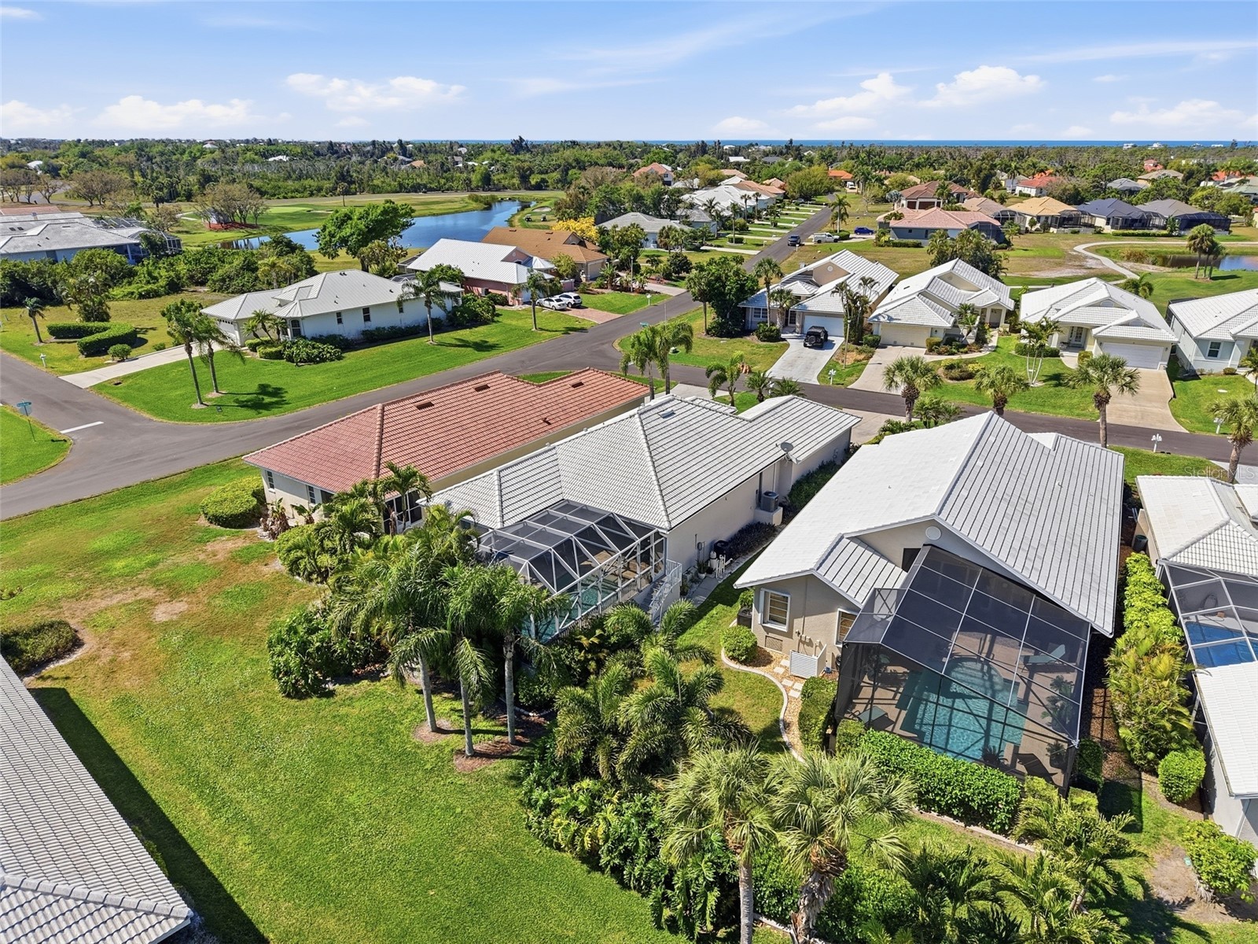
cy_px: 472
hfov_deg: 71.6
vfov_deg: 56.8
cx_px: 629
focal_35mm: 24
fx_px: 872
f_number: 1.8
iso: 210
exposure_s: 1/8000
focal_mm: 8.7
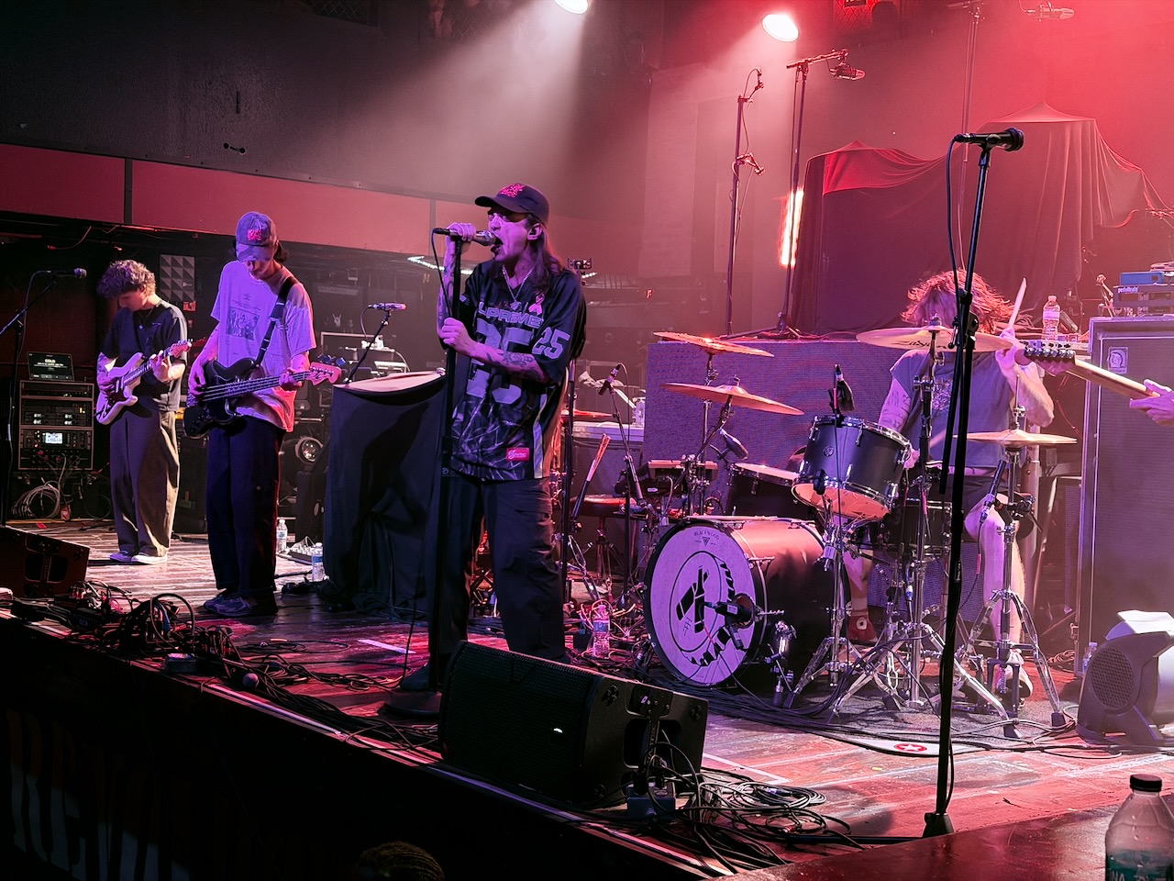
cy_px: 440
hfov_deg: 39.7
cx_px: 587
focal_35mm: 48
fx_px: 1628
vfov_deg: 30.3
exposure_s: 1/30
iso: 500
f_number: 1.78
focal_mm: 6.76
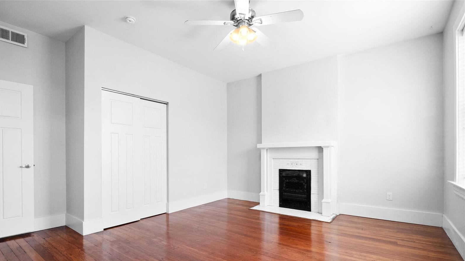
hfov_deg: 95.9
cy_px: 157
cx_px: 229
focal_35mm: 17
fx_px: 210
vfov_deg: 63.3
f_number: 8
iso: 400
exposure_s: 1/15
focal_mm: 8
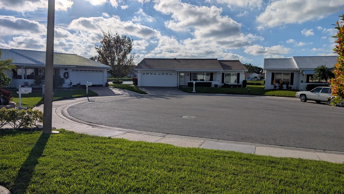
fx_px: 246
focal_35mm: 27
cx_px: 169
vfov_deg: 42.8
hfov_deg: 69.9
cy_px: 104
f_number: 1.68
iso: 21
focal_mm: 6.9
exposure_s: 1/7194
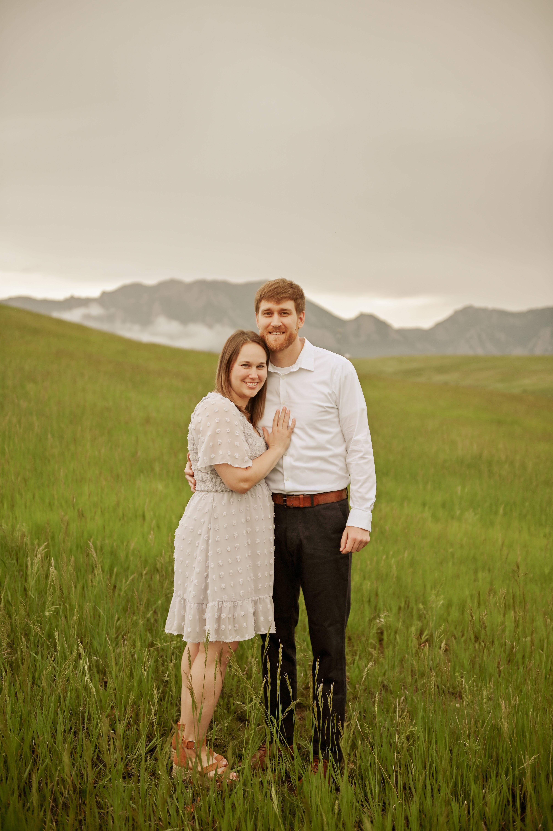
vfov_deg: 43.6
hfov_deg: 29.8
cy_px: 416
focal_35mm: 45
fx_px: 1038
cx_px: 276
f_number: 2.8
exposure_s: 1/800
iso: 140
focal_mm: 45
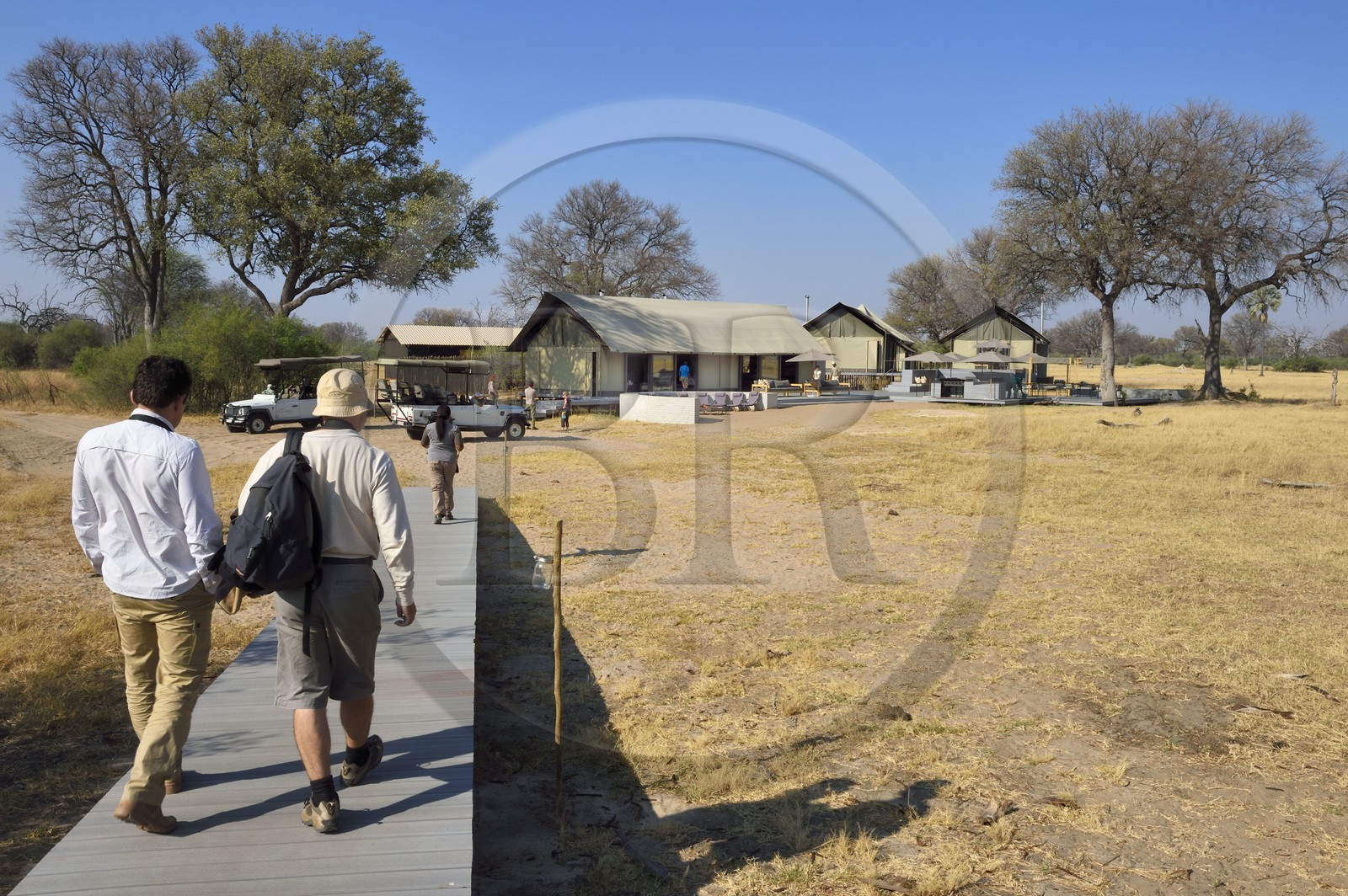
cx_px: 674
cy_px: 448
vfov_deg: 44.9
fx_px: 1085
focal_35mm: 29
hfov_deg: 63.7
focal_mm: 29
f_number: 20
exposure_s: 1/125
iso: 200
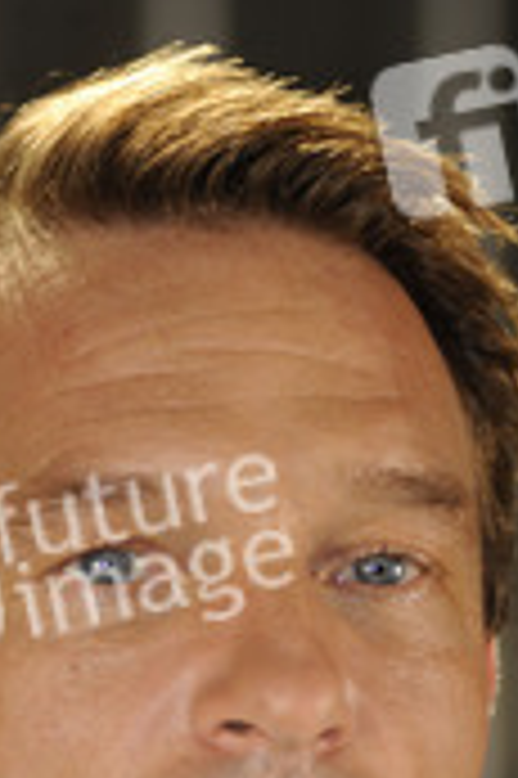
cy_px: 787
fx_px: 13537
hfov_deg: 2.2
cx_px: 194
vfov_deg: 3.3
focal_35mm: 626
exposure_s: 1/200
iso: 1600
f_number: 5.3
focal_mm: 270
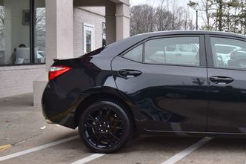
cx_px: 222
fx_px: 355
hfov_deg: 35.9
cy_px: 53
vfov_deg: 25.8
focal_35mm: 52
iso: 400
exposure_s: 1/250
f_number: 10
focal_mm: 18
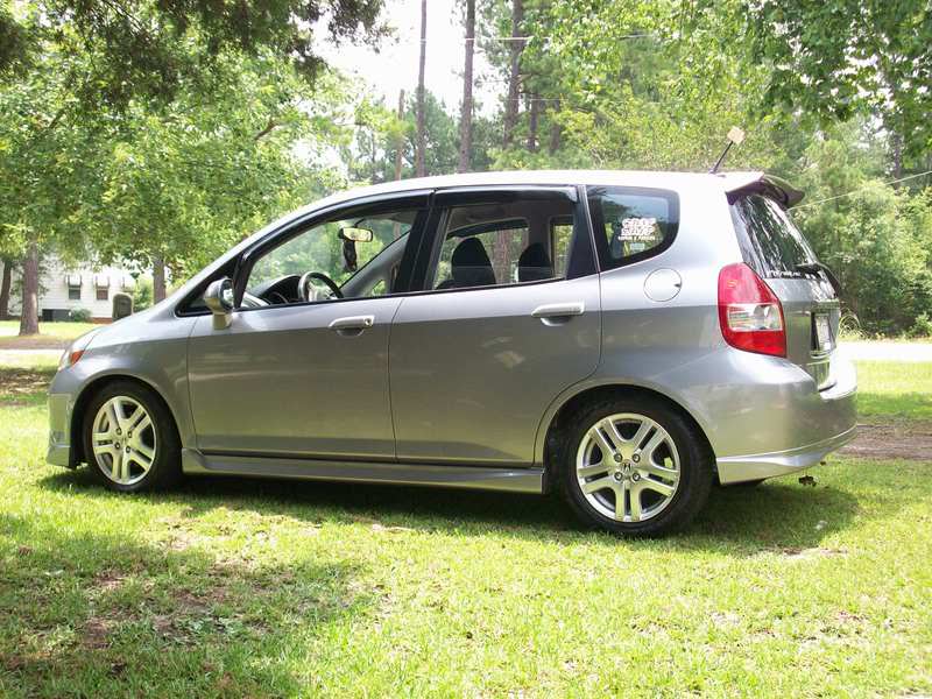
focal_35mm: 46
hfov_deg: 41.2
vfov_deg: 31.5
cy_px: 350
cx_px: 466
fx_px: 1239
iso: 80
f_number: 3.1
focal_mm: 7.6
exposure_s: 1/196
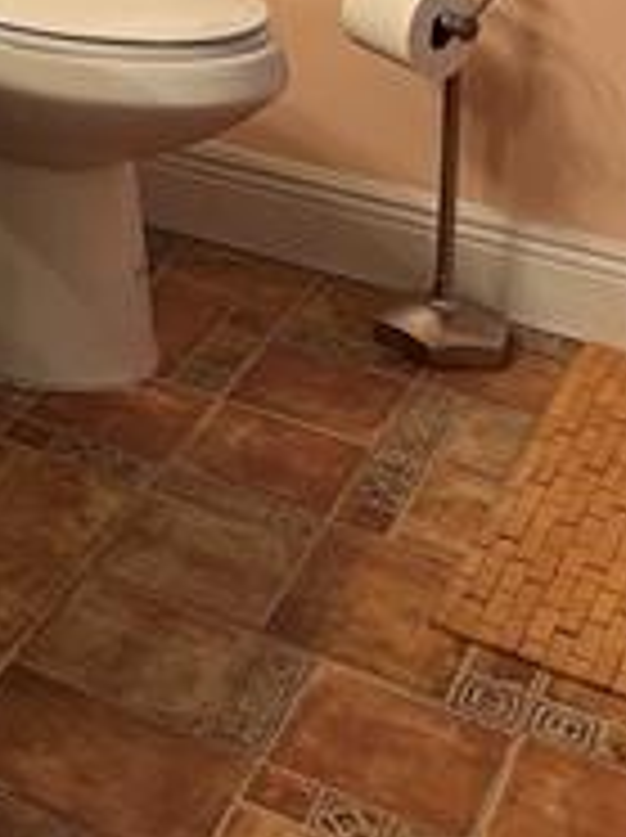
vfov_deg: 20.2
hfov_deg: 15.8
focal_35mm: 84
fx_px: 2030
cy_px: -396
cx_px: -378
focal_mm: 5.7
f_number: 1.5
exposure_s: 1/60
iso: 100
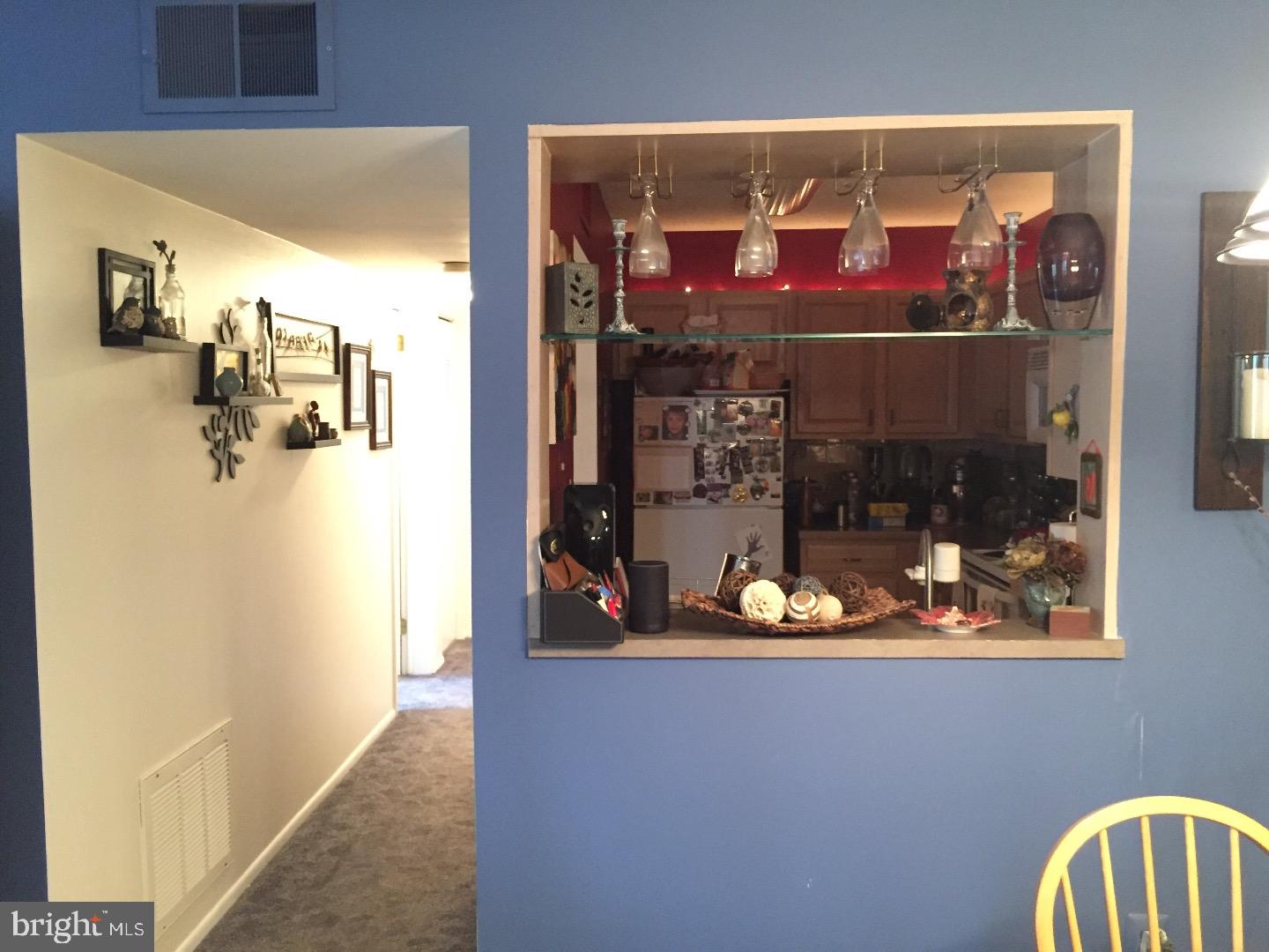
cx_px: 634
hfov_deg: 61.7
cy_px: 476
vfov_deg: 48.2
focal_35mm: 29
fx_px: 1063
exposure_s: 1/15
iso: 400
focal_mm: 4.15
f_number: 2.2
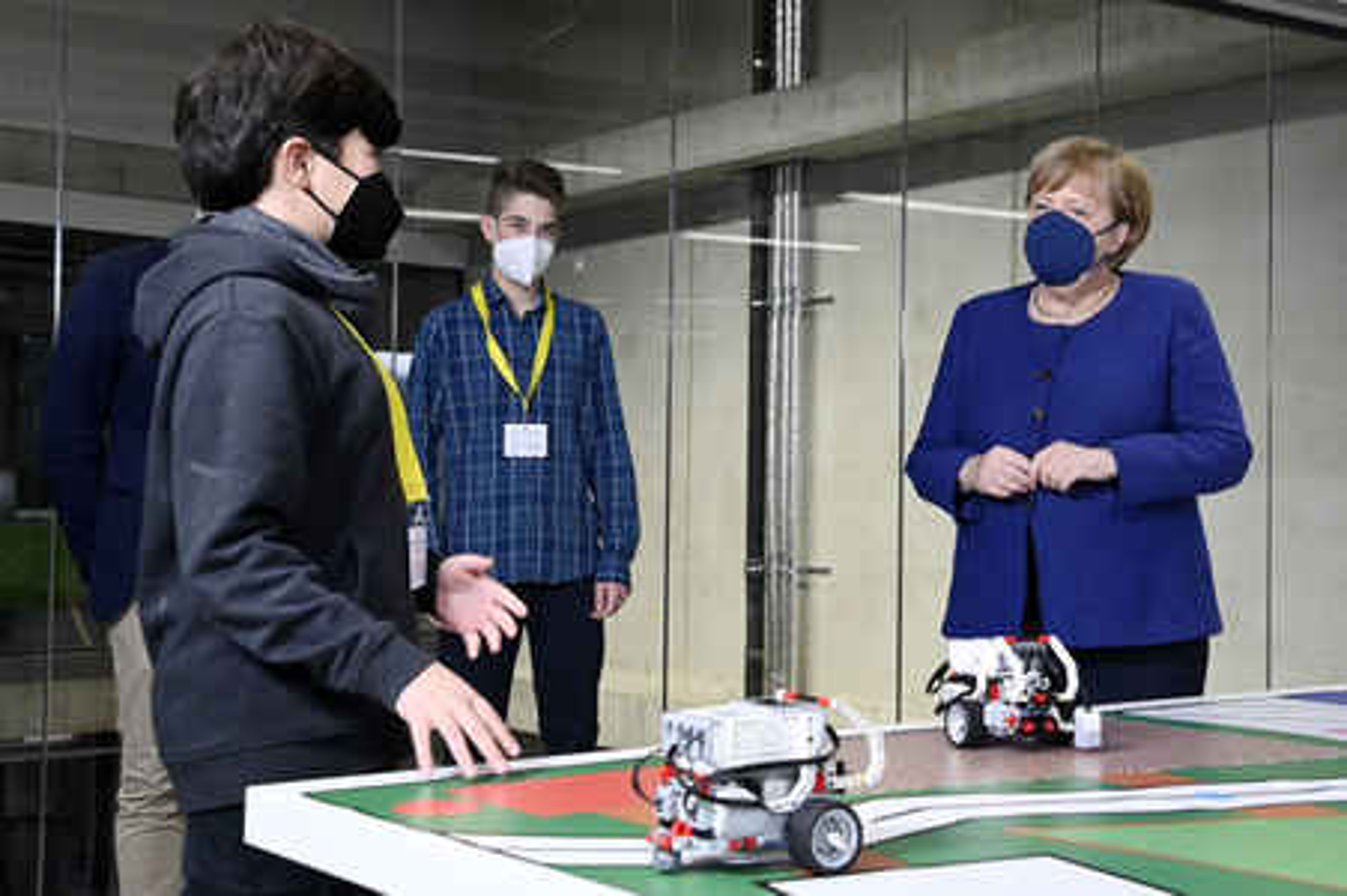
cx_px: 674
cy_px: 448
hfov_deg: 50.7
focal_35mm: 38
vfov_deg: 35.0
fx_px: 1421
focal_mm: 38
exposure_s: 1/250
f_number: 8
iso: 3200
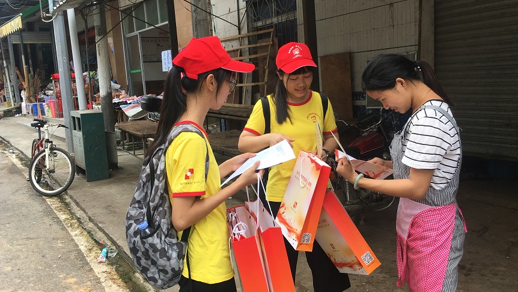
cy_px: 144
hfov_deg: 59.5
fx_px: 453
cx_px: 255
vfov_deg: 35.6
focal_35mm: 33
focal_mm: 4.15
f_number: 2.2
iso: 25
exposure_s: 1/396
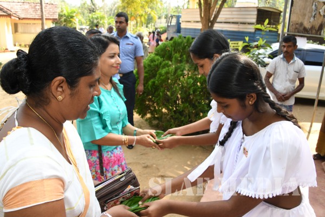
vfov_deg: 46.4
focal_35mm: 28
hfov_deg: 65.5
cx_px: 162
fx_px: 253
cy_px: 108
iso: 800
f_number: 9
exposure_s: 1/160
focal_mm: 28
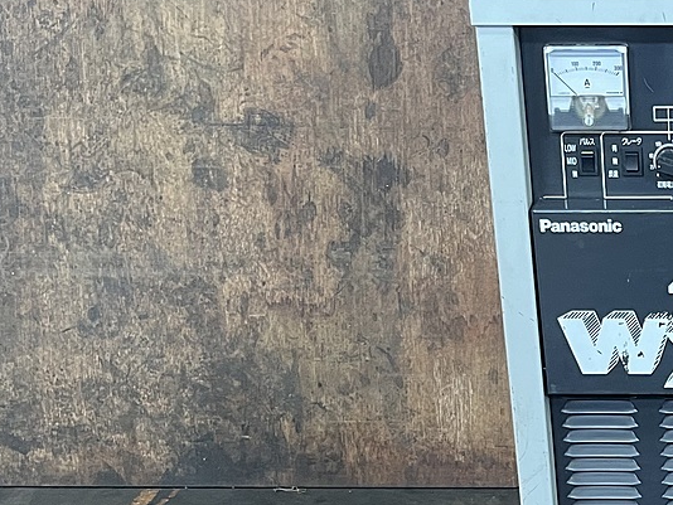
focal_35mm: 73
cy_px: 574
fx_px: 1420
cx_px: 762
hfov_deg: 24.6
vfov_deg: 19.2
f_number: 1.6
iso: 200
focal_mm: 5.1
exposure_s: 1/60
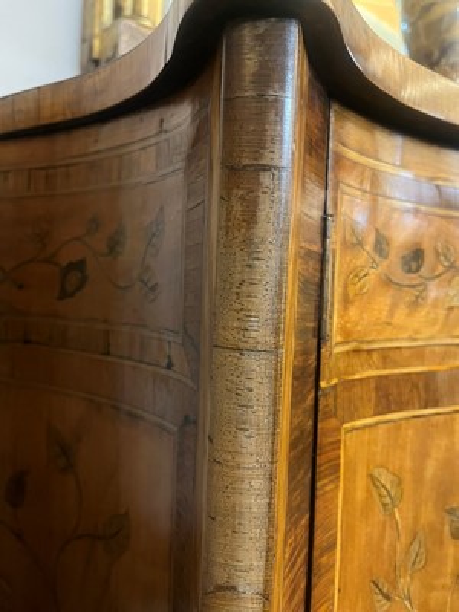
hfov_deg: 53.1
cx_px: 230
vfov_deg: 67.3
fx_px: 460
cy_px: 306
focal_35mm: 26
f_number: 1.6
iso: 640
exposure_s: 1/33
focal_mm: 5.1
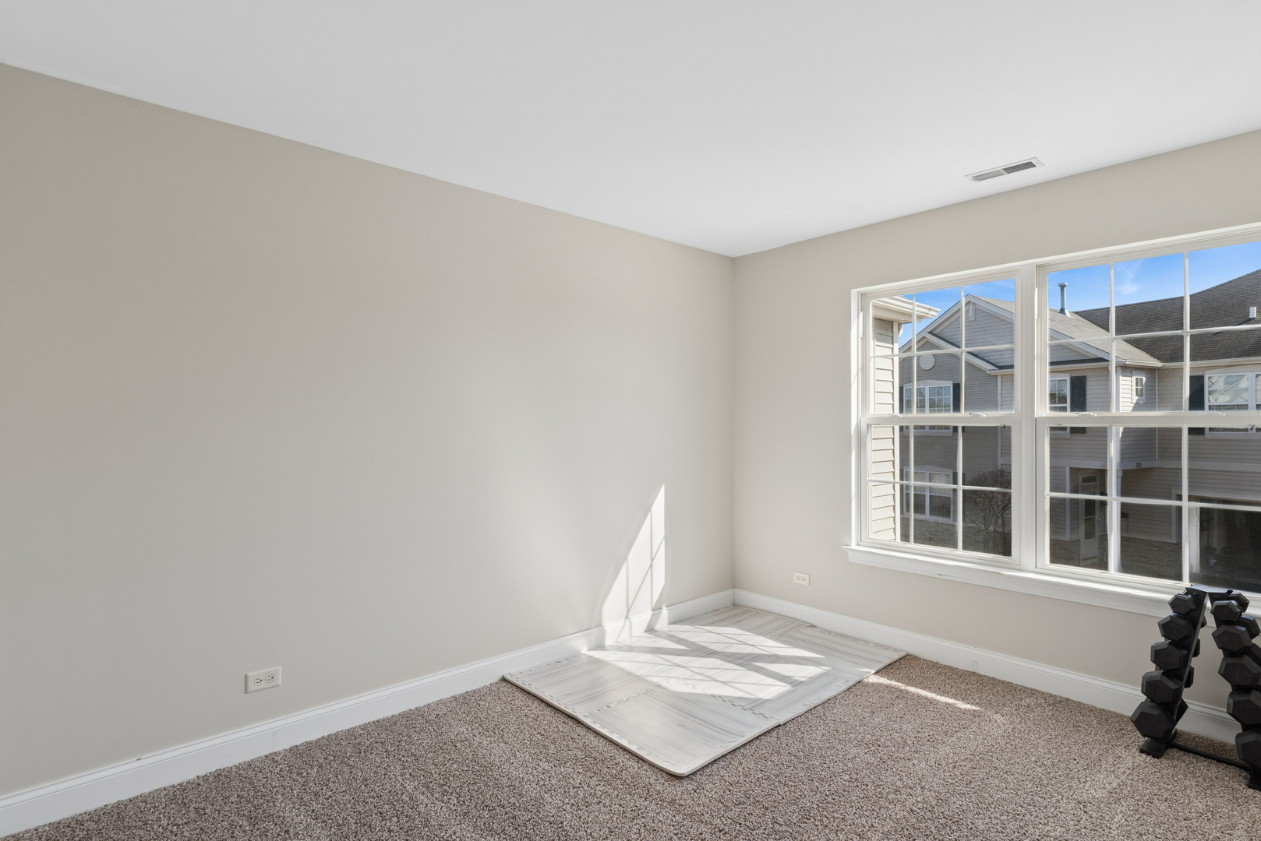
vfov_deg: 70.5
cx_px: 630
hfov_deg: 93.3
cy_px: 420
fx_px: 596
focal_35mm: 17
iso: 200
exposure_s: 1/40
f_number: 11
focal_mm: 17
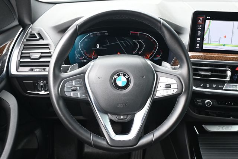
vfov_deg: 31.9
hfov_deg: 46.4
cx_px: 119
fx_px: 278
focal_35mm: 42
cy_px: 80
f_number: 4.5
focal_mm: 28
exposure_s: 1/125
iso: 800
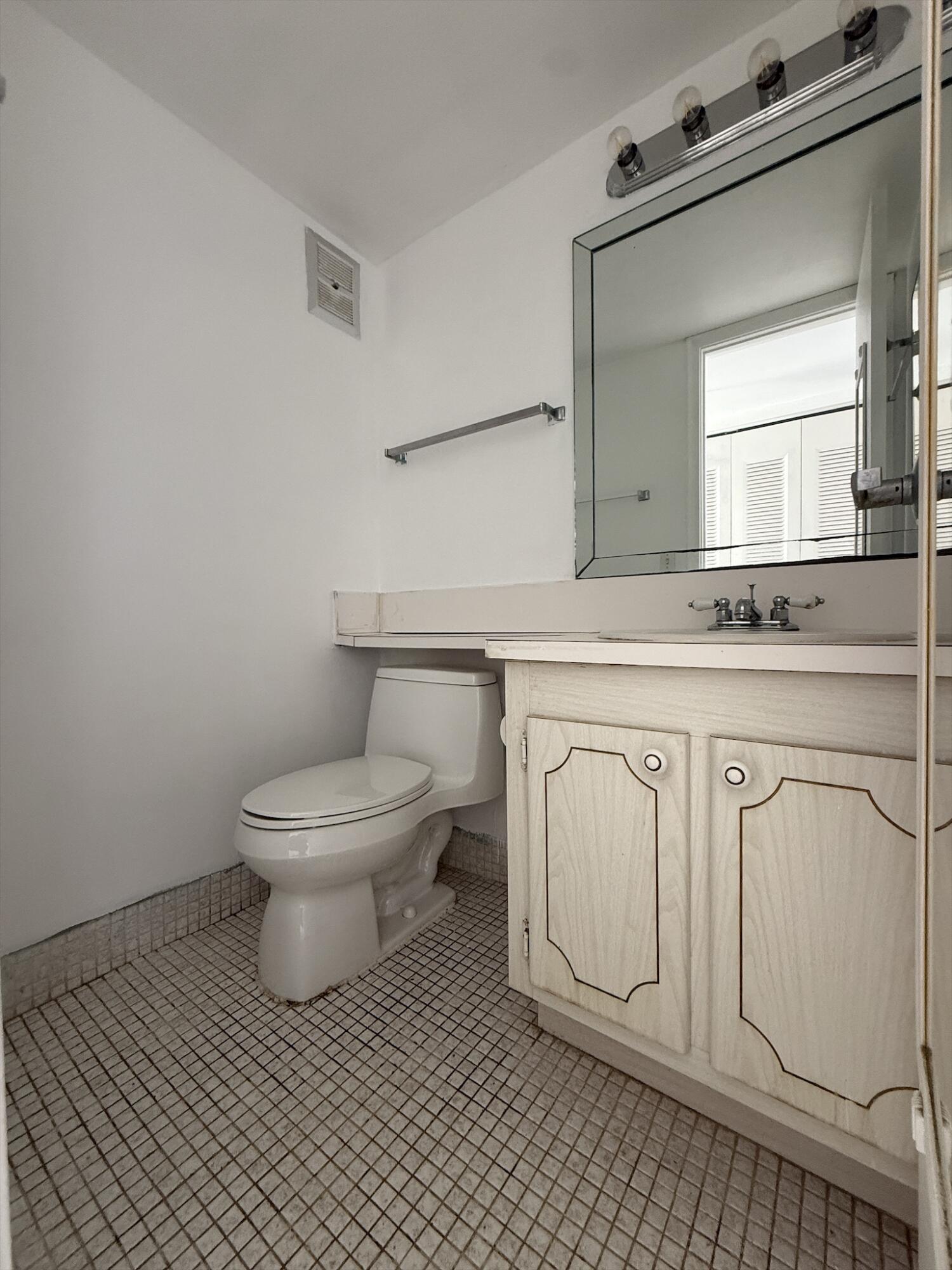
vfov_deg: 102.1
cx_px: 476
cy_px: 635
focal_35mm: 14
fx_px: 513
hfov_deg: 85.7
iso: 250
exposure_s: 1/30
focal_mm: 2.22
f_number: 2.2
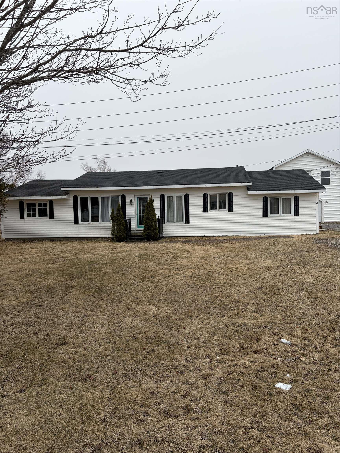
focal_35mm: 26
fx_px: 340
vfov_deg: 67.3
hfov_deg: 53.1
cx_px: 170
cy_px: 226
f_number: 1.6
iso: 50
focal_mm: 5.96
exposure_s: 1/1706
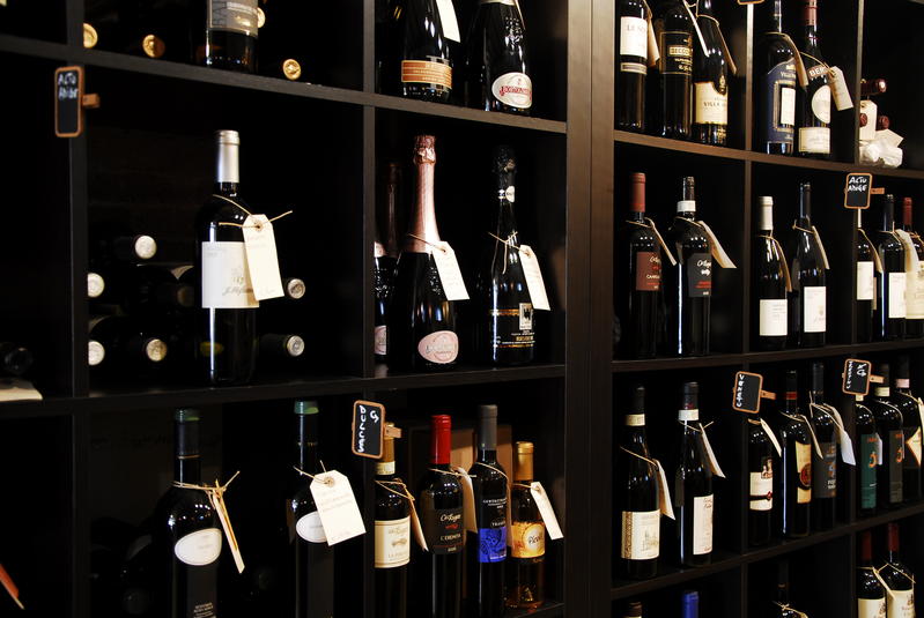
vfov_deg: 34.3
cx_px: 462
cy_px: 309
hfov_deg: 49.5
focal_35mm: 39
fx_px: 1002
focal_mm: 26
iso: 400
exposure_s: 1/2
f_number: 4
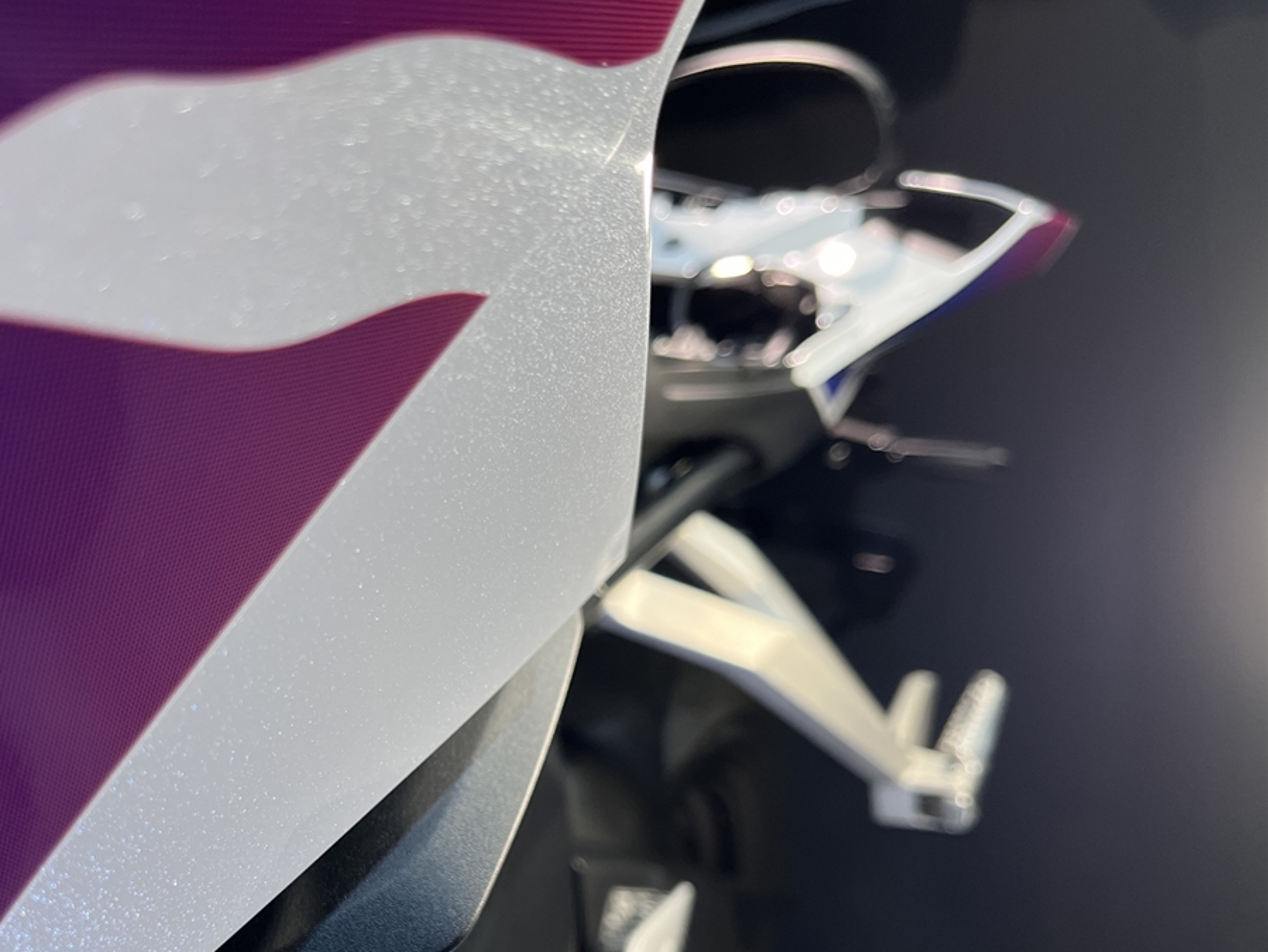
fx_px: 1356
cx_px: 367
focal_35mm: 37
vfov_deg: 38.2
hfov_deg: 48.7
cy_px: 652
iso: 40
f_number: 1.6
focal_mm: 5.1
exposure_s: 1/119
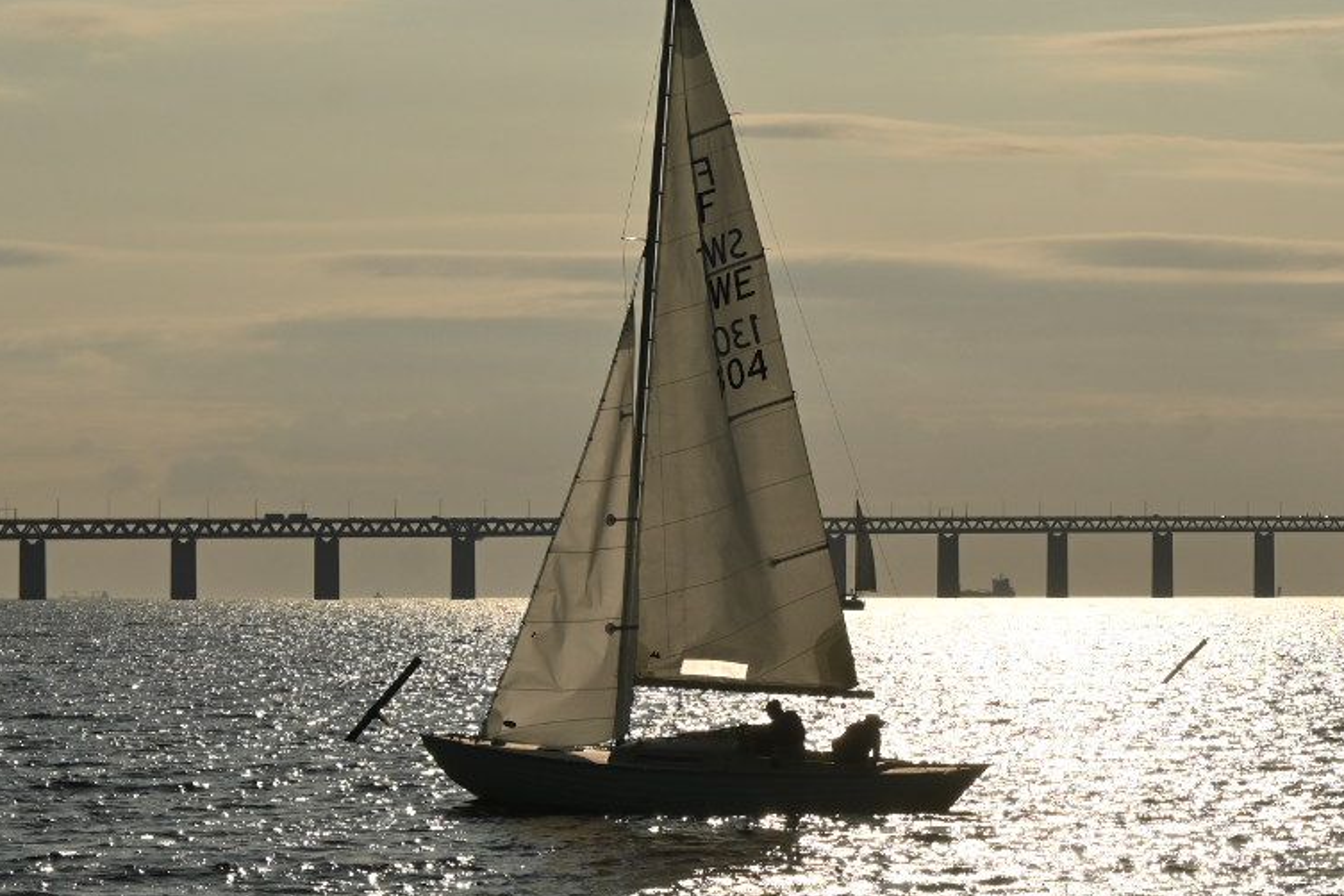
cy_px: 552
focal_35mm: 155
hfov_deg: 13.1
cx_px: 1292
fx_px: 5786
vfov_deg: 8.9
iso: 100
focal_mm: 48
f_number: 10
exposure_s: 1/2500
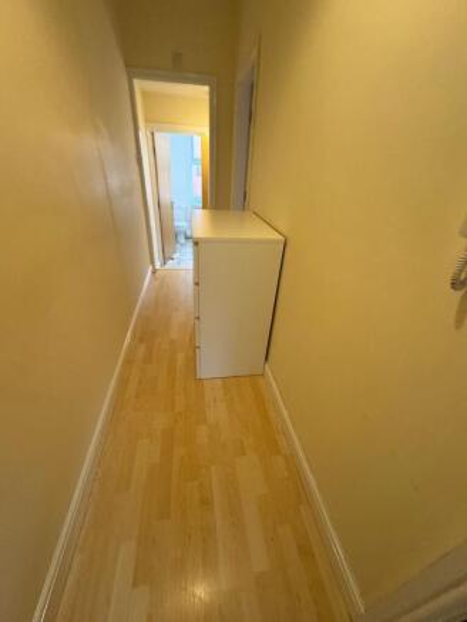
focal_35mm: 14
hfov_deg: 85.7
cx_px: 234
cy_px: 311
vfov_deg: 102.0
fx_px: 252
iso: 320
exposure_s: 1/88
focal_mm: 2.22
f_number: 2.2
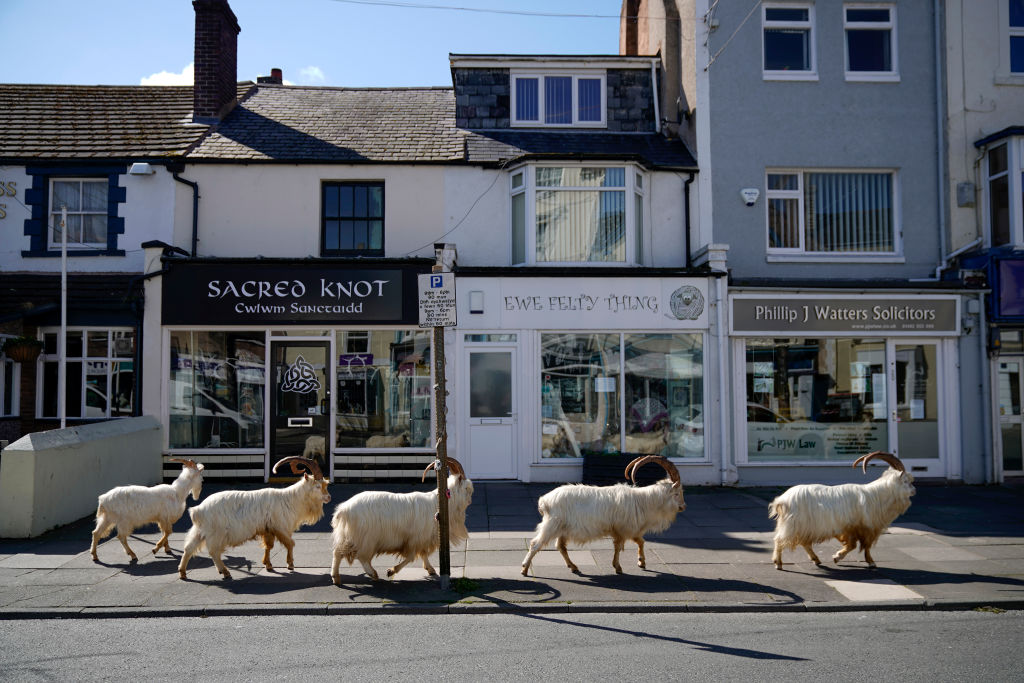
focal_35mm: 29
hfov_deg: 63.7
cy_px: 342
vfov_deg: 45.0
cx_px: 512
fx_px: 825
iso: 50
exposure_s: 1/800
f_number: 2.8
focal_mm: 29
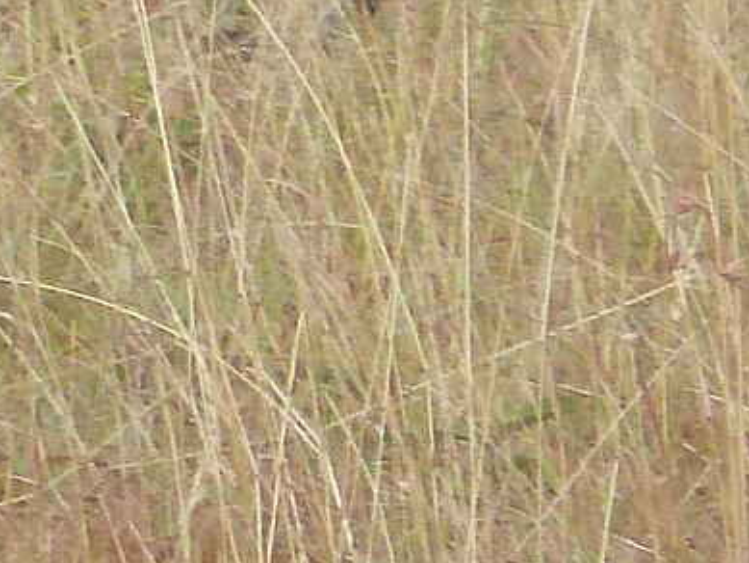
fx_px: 42617
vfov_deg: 0.8
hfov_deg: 1.0
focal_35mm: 1969
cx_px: -1061
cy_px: 551
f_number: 4.9
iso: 160
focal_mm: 49.2
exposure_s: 1/125
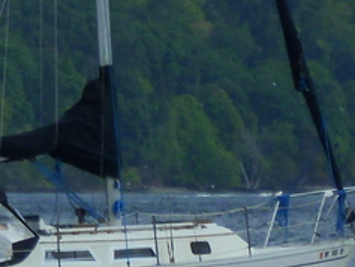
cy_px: -226
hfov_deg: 1.6
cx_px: -377
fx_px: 12456
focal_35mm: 1214
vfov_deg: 1.2
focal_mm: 36
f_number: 5.9
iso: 80
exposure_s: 1/320
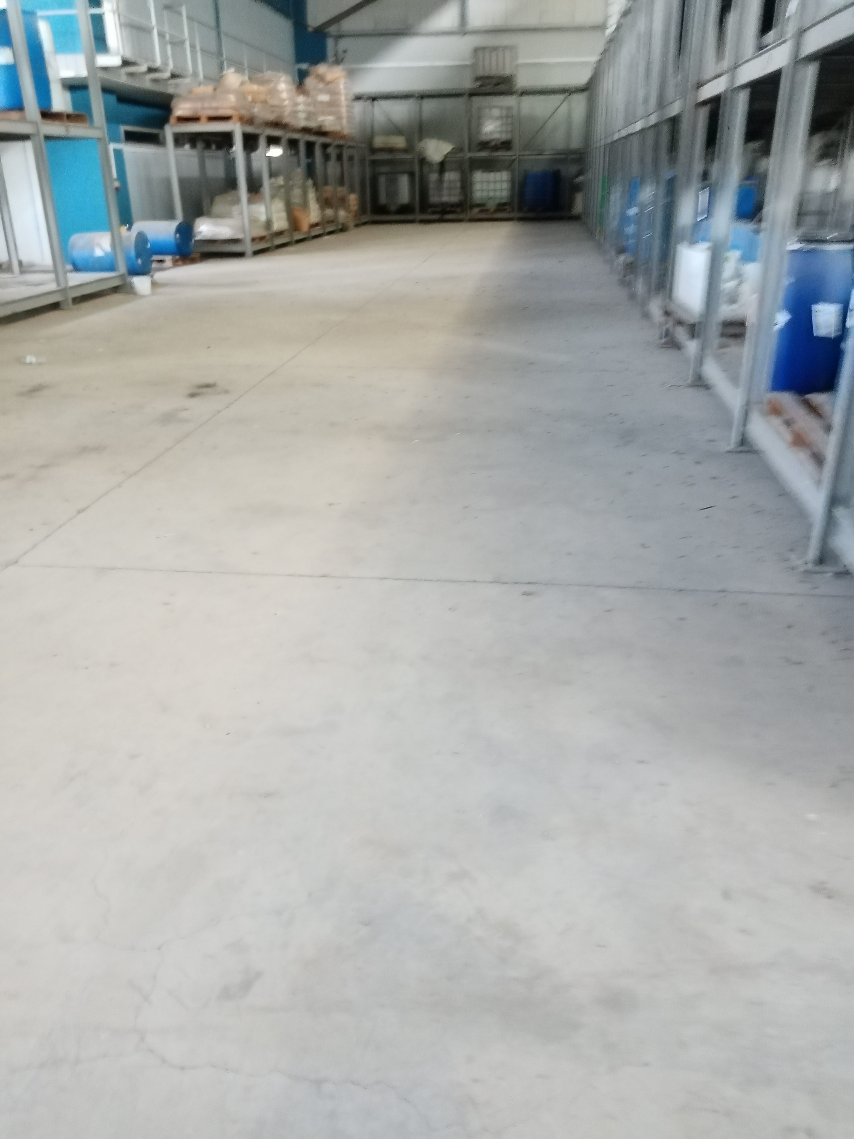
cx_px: 427
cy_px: 570
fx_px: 855
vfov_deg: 67.3
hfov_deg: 53.1
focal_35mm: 26
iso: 821
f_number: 1.8
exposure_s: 1/25
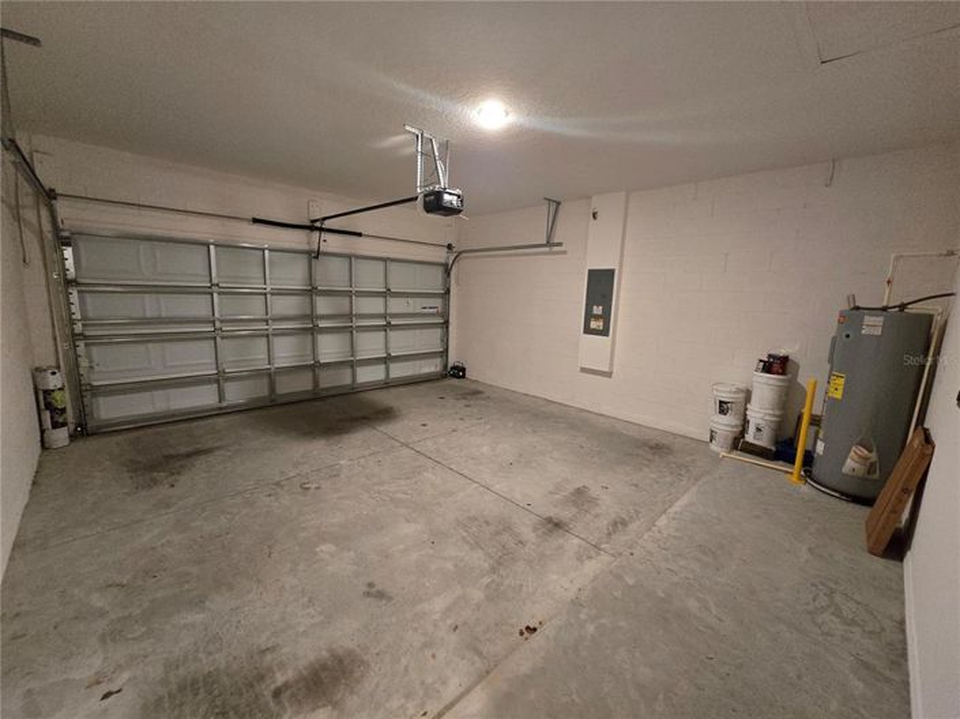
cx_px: 480
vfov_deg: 89.9
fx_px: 360
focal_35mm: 13
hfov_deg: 106.2
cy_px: 360
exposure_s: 1/60
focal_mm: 2.2
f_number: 2.2
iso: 1000
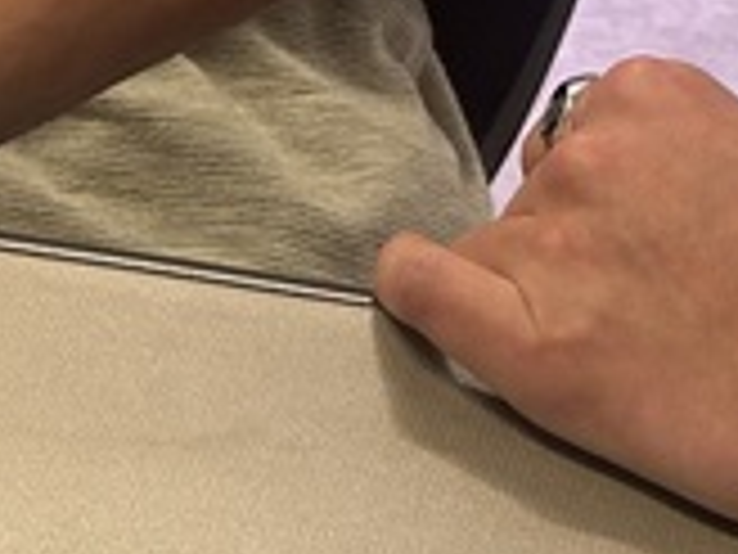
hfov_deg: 12.0
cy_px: -887
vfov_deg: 8.2
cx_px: 810
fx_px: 3454
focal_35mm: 162
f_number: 1.5
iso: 80
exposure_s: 1/60
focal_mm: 5.7
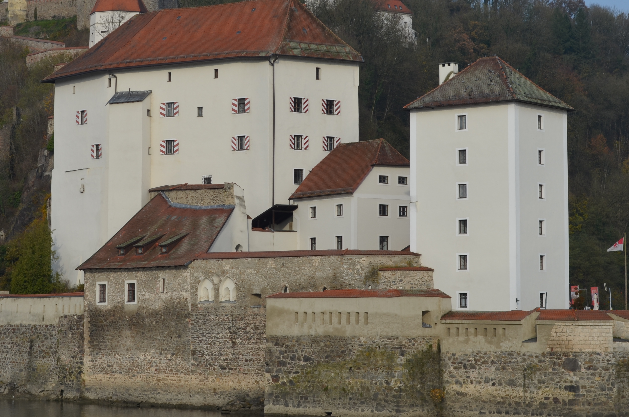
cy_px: 137
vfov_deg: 12.6
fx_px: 1883
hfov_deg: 18.9
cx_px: 260
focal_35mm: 108
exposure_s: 1/250
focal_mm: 46
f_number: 8
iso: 100
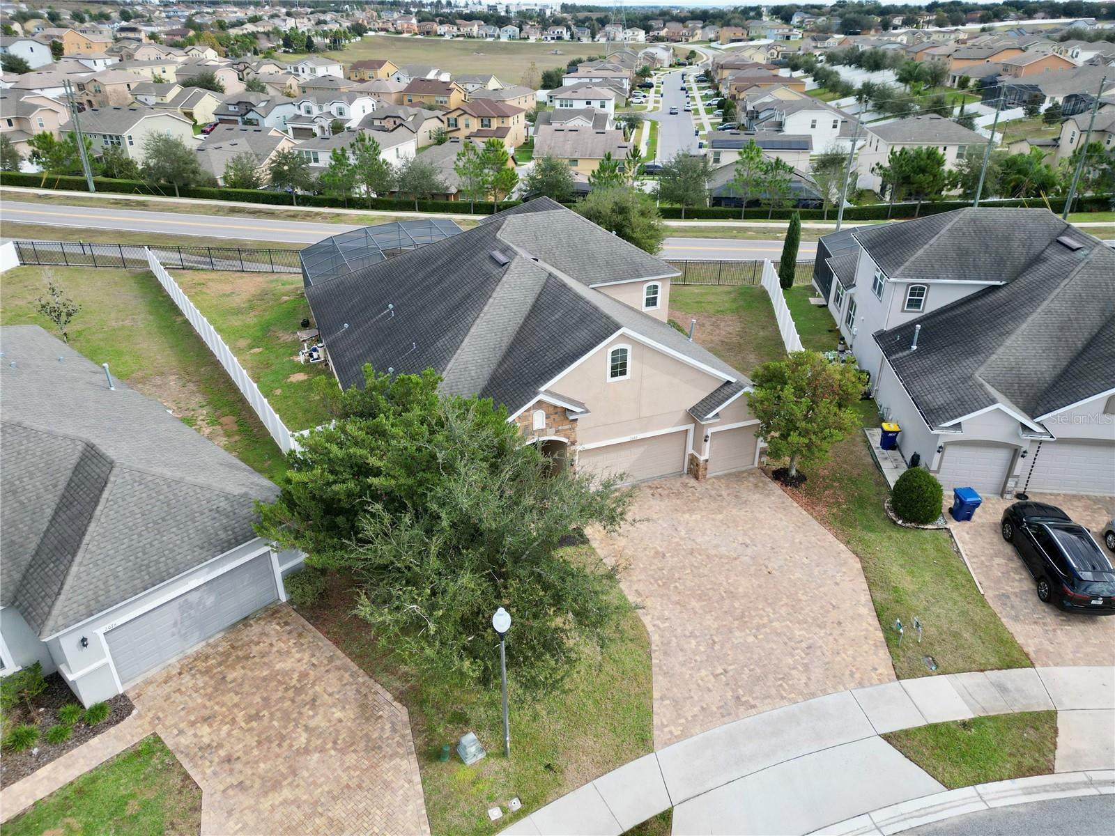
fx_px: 773
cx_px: 558
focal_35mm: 24
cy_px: 418
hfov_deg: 71.6
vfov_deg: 56.8
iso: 140
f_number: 1.7
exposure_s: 1/1250
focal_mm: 6.72
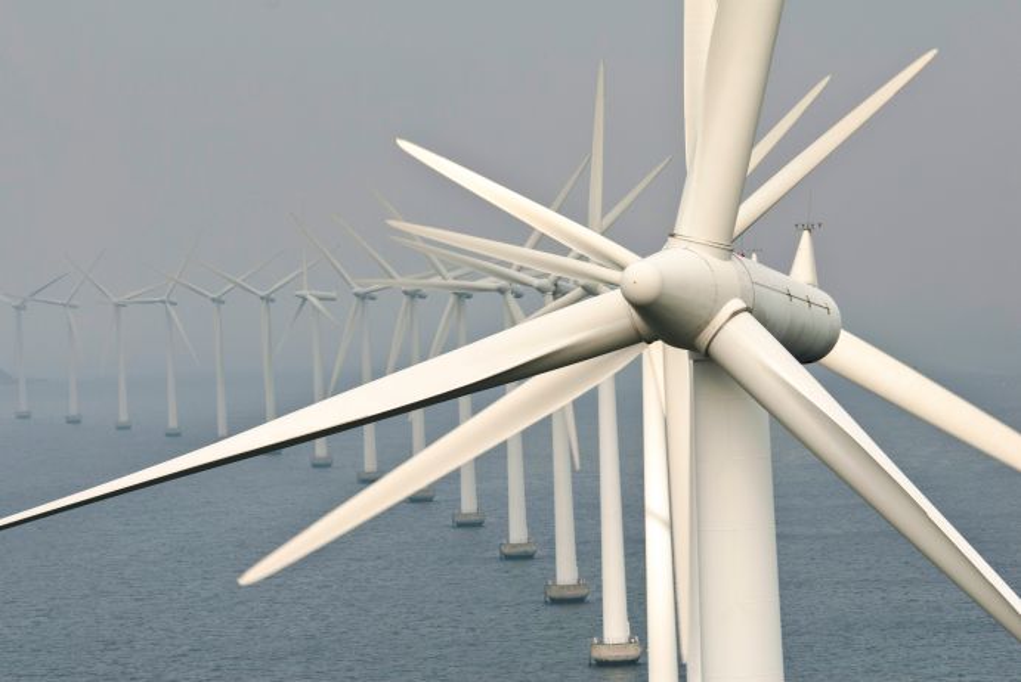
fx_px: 5109
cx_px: 510
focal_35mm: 180
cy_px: 341
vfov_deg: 7.6
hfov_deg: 11.4
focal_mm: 120
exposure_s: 1/180
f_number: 7.1
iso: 100
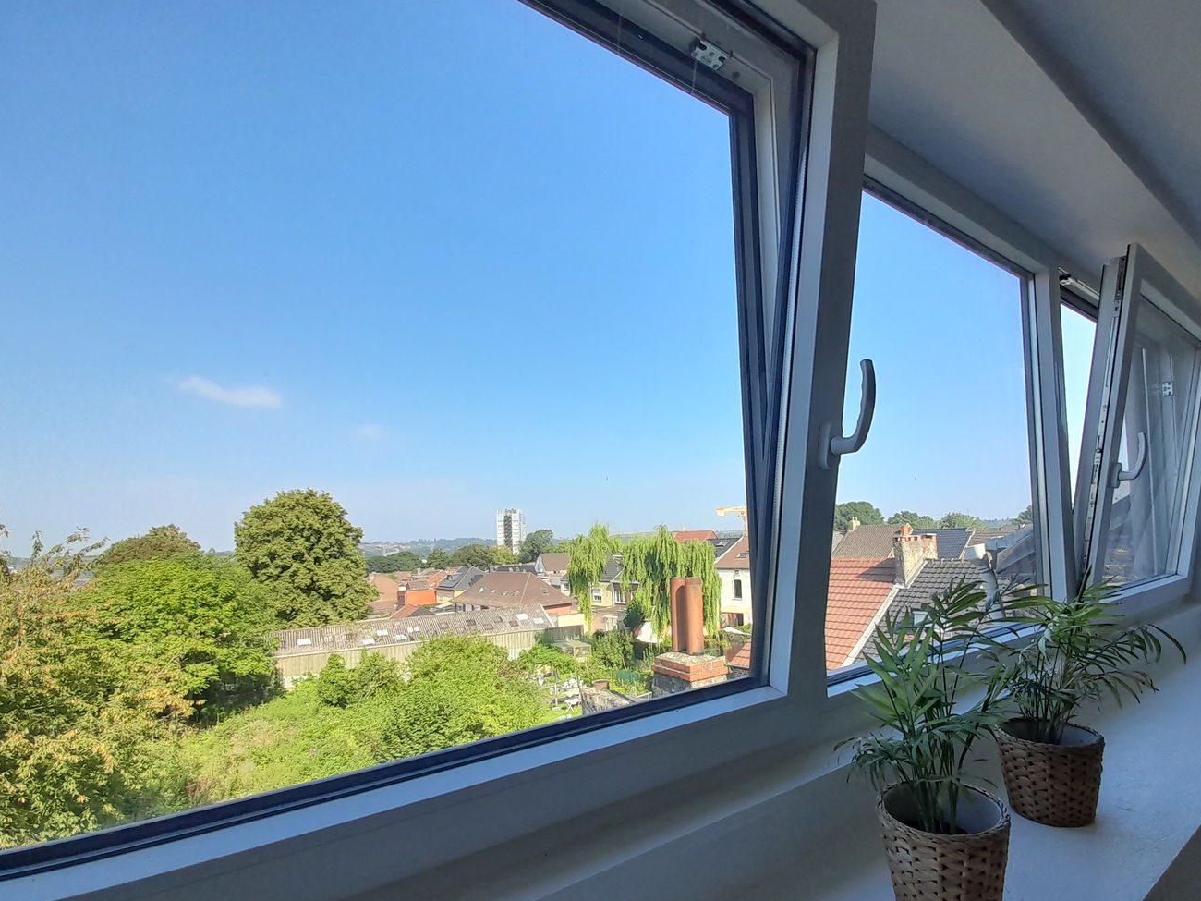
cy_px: 516
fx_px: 555
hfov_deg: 93.7
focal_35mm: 16
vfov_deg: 77.6
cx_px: 698
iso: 40
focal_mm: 1.42
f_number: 2.2
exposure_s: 1/469
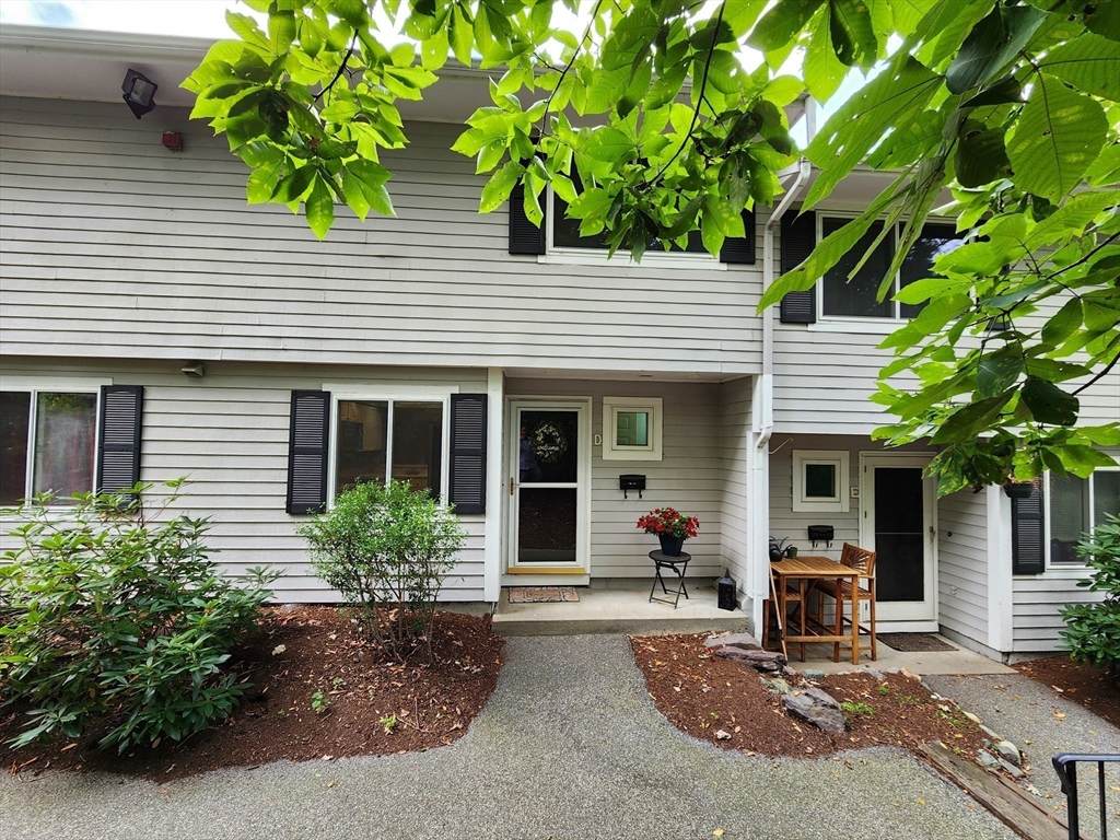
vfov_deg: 89.9
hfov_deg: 106.2
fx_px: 421
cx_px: 560
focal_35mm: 13
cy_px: 420
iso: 80
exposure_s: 1/60
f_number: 2.2
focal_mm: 2.2
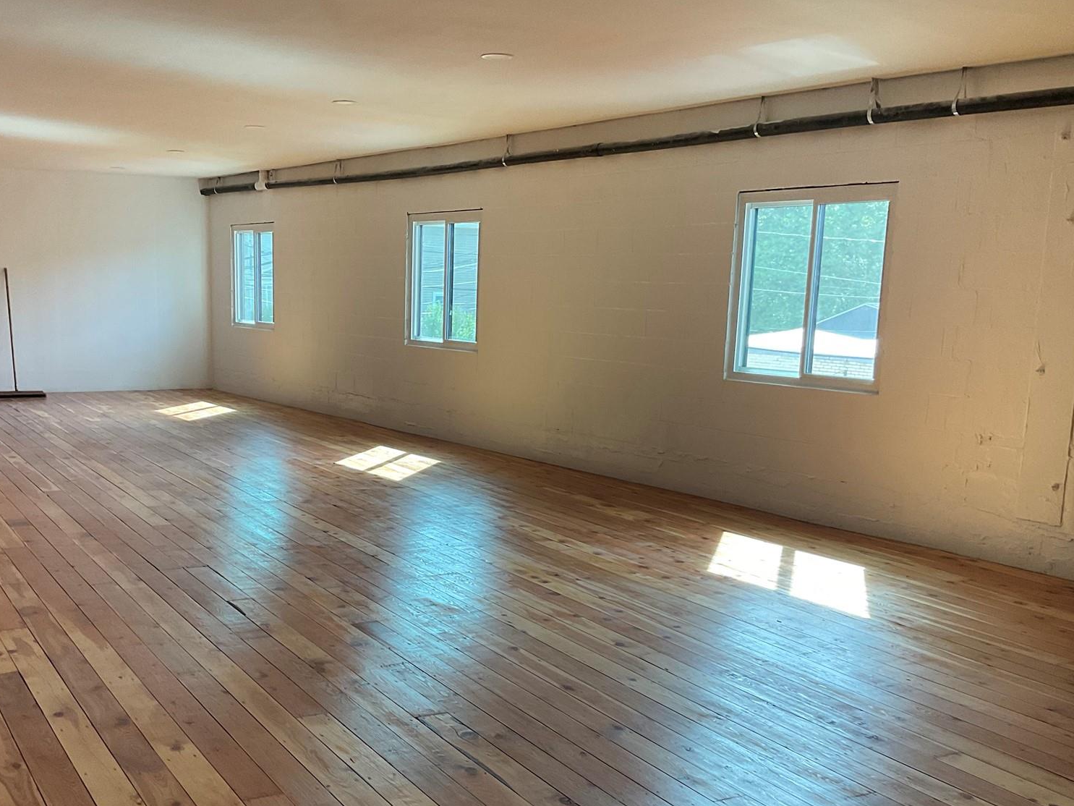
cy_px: 496
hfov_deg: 46.5
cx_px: 432
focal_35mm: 40
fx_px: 1241
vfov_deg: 35.8
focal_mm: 3
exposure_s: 1/102
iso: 64
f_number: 1.8
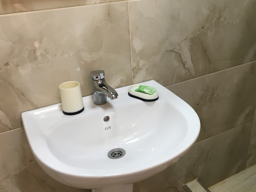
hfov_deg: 48.7
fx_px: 281
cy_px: 80
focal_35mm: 38
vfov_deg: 37.6
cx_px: 152
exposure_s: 1/33
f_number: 2.2
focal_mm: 4.15
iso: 50
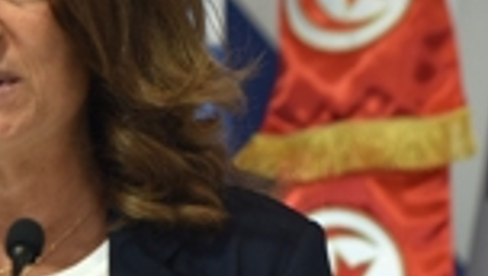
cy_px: 282
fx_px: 7749
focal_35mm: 598
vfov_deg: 2.0
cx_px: 205
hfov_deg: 3.6
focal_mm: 145
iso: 320
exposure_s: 1/100
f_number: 2.8
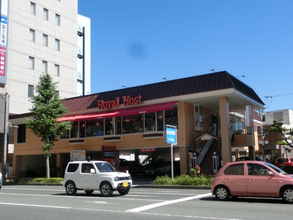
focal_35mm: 38
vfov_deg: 37.7
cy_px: 110
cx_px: 146
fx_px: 322
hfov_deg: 49.0
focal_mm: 6.67
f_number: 3.9
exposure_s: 1/640
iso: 80
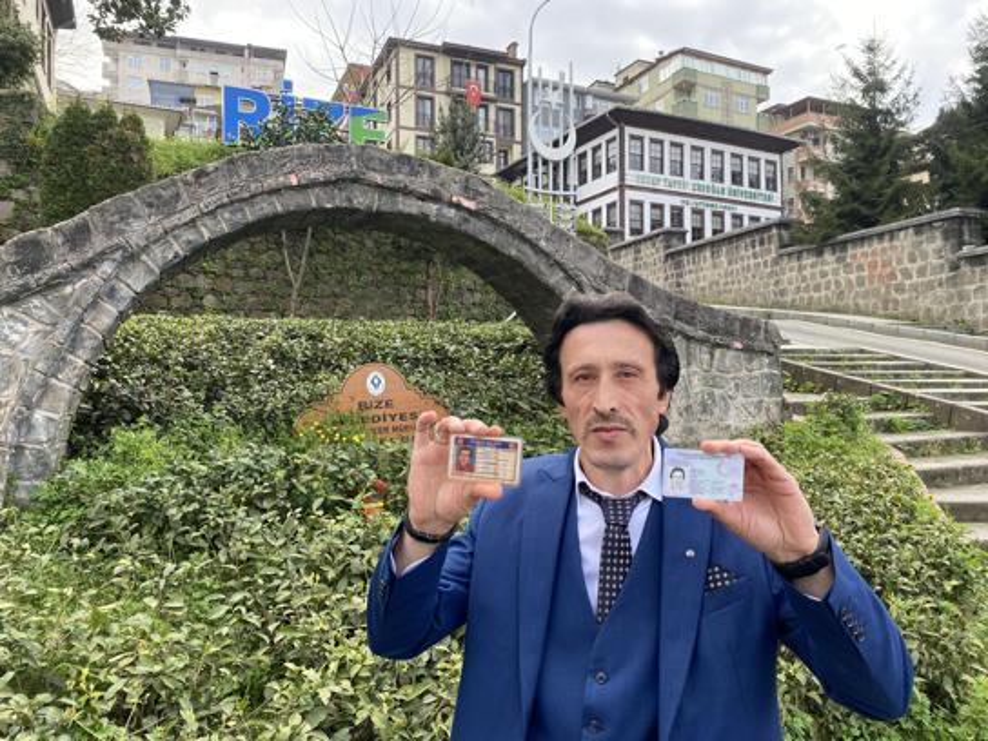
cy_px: 370
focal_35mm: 26
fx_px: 742
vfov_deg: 53.1
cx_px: 494
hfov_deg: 67.3
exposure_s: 1/458
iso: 32
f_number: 1.8
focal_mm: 4.25
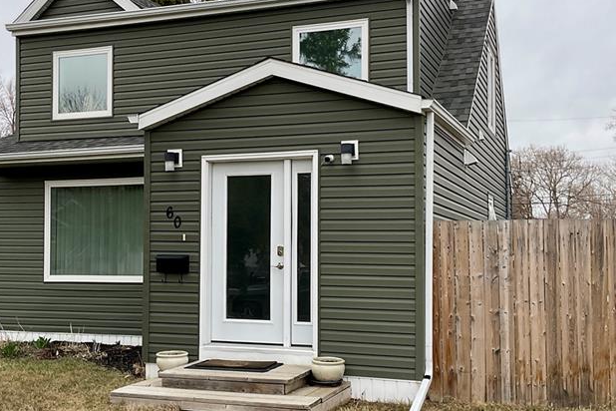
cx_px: 249
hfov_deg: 39.4
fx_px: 855
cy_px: 220
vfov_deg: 27.0
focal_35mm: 50
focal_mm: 3
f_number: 1.8
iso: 16
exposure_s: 1/962
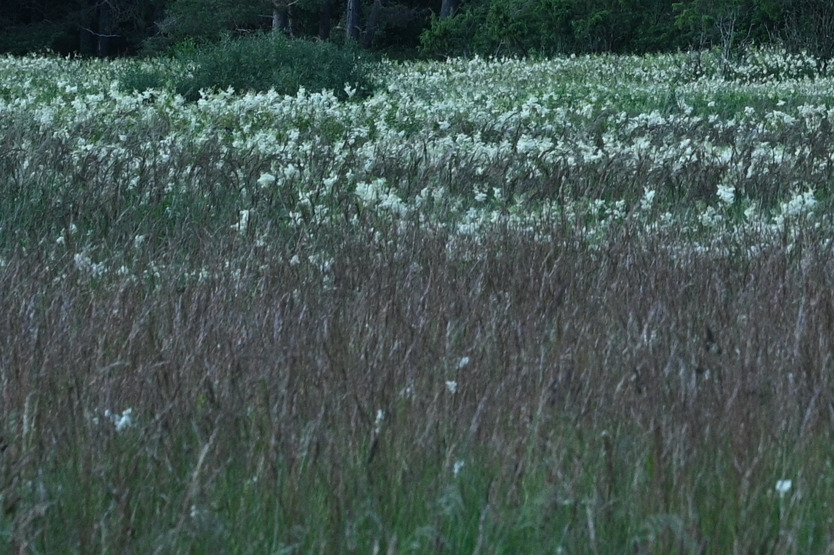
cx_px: 1160
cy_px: -422
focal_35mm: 374
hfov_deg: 5.5
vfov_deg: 3.6
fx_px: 8659
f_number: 8
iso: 1250
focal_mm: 96
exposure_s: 1/100
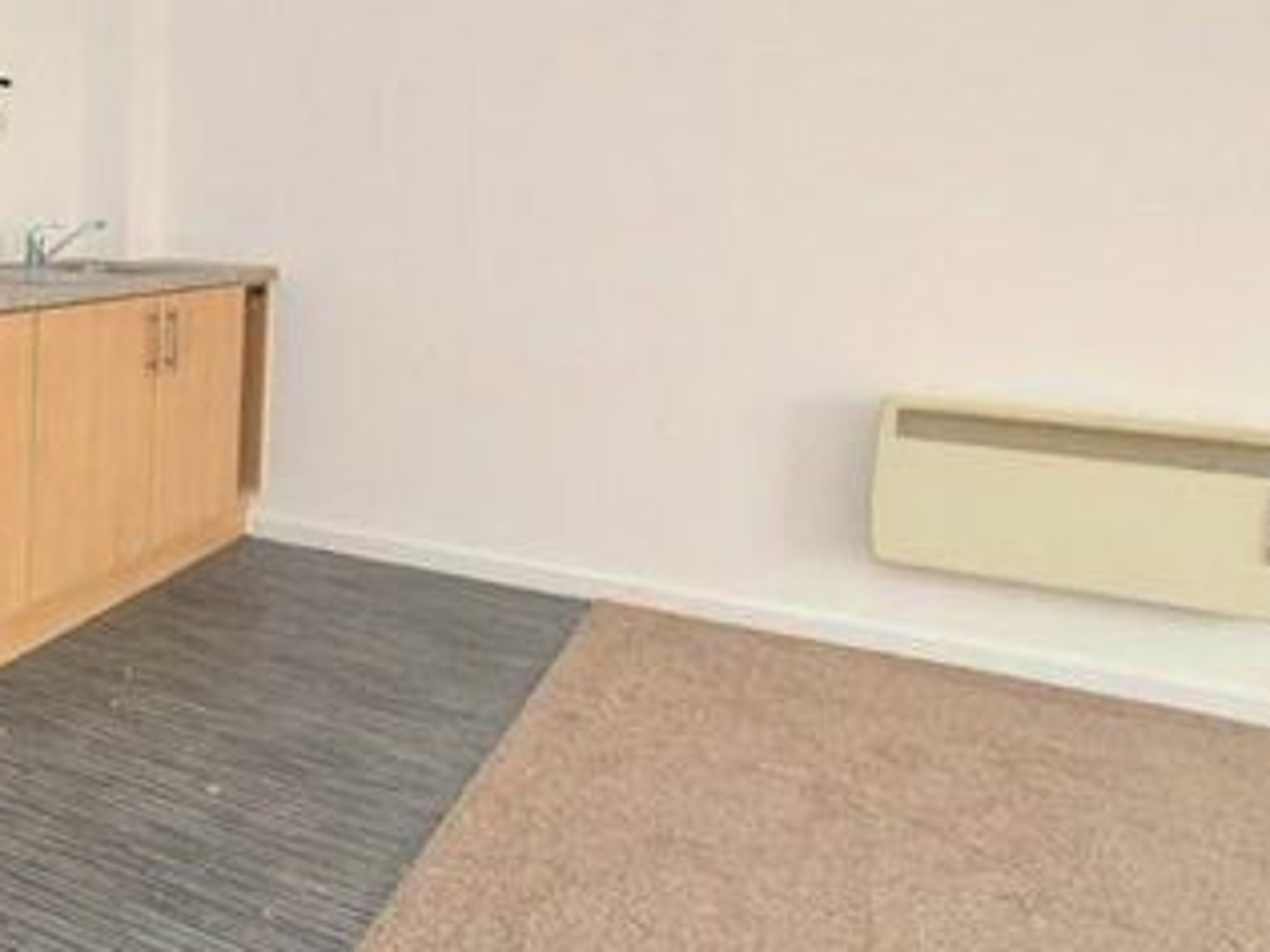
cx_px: 4
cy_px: 257
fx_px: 1174
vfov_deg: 43.0
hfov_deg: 47.4
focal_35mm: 32
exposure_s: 1/60
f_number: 4
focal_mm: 10
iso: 640
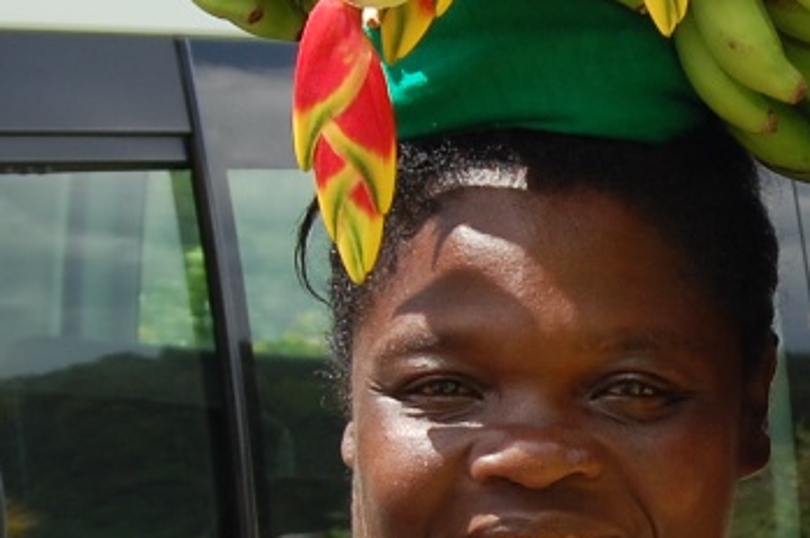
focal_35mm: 261
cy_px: 465
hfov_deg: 7.8
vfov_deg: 5.2
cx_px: 880
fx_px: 5867
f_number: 8
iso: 200
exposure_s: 1/250
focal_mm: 38
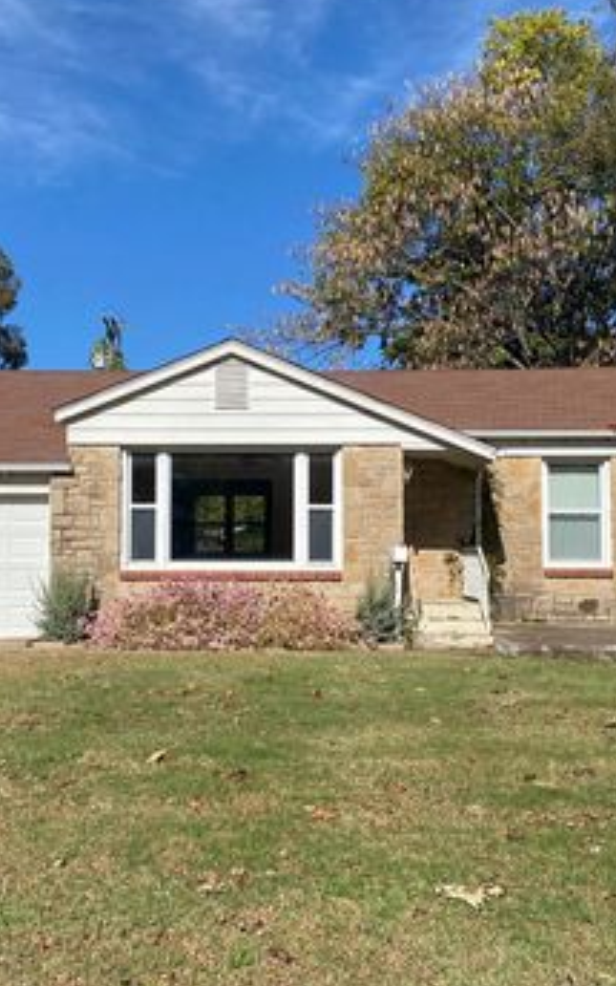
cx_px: 295
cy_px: 494
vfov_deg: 49.3
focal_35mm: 40
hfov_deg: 32.0
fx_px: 1074
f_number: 1.8
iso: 32
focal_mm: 4.25
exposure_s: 1/4115
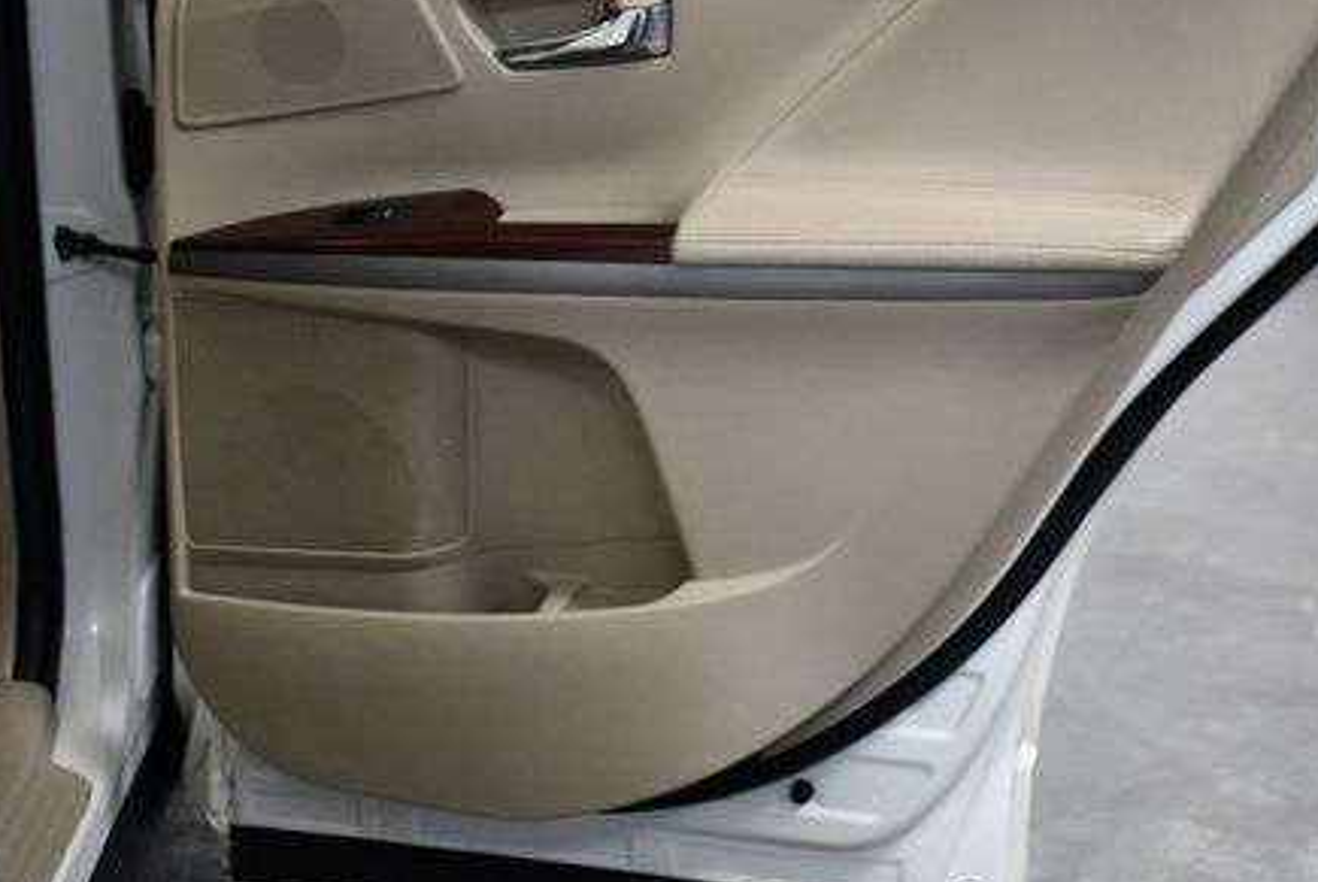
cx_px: 848
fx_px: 1942
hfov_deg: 37.2
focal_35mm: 53
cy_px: 333
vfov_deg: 25.5
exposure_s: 1/125
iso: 1100
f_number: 3.5
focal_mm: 18
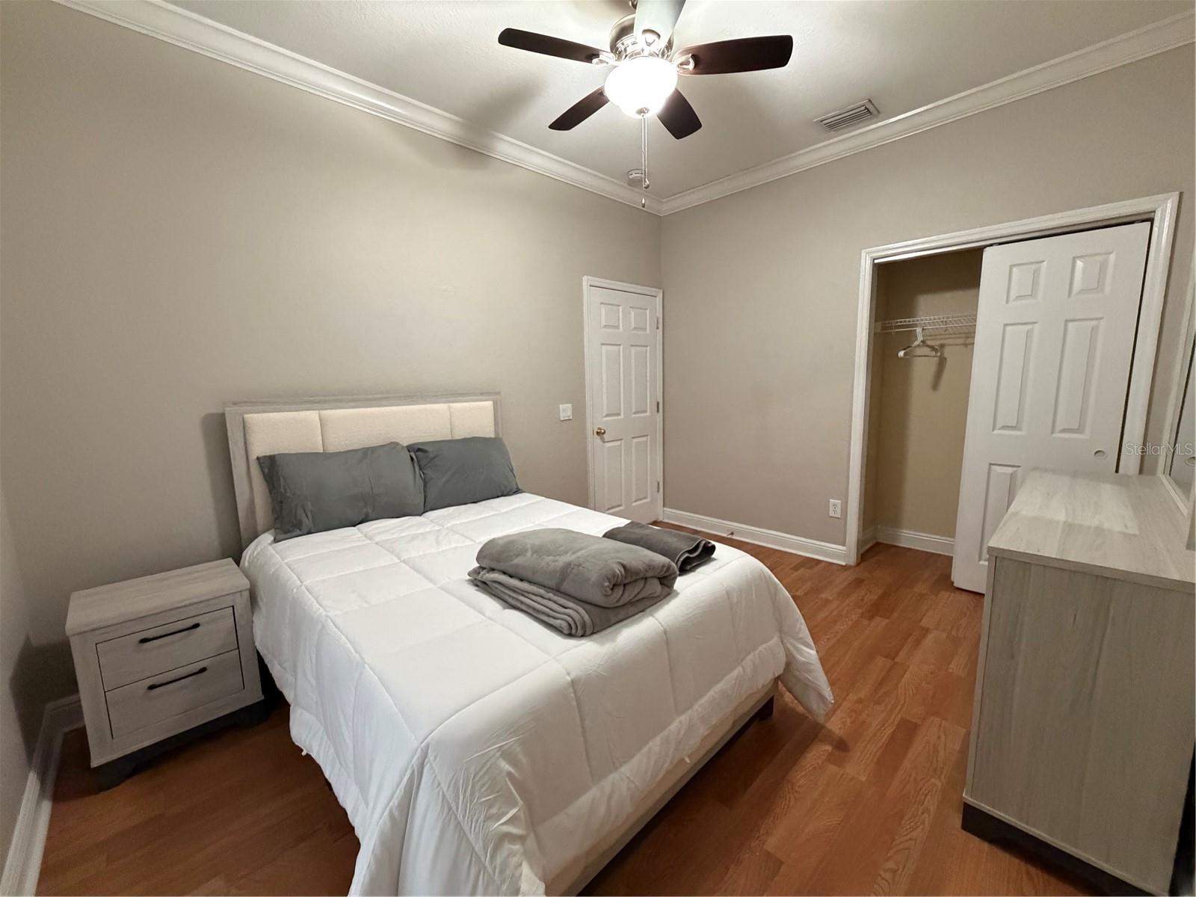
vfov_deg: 85.7
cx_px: 598
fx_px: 484
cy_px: 448
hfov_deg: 102.1
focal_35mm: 14
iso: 800
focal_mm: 2.22
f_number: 2.2
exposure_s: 1/60
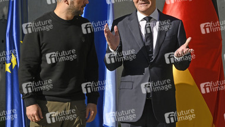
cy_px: 42
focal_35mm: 168
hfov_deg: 12.8
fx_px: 1002
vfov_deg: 7.2
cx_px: 105
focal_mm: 135
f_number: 22
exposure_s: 1/800
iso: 1600
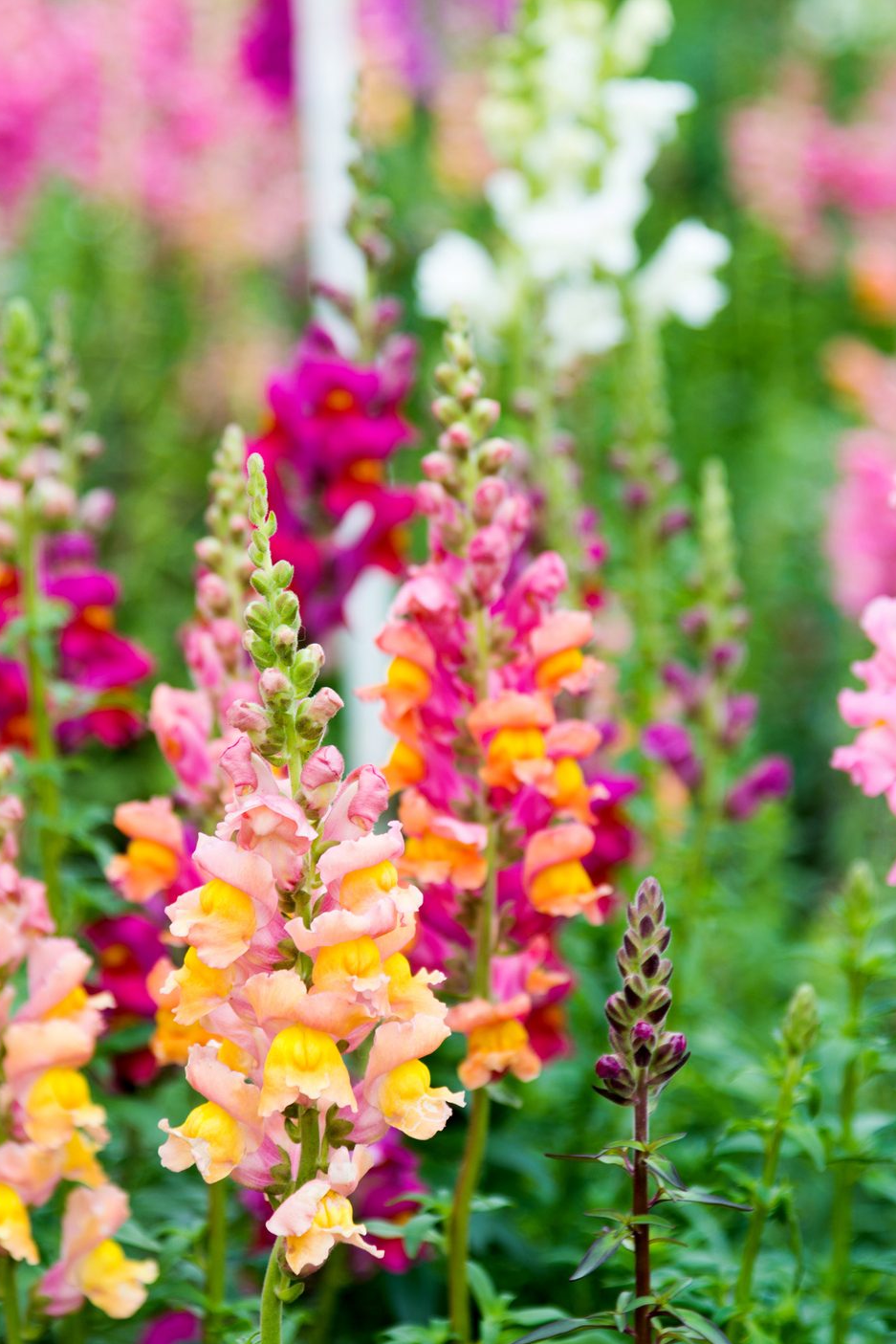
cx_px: 389
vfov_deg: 11.4
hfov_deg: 7.6
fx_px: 6755
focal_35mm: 181
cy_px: 675
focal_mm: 120
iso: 100
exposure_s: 1/200
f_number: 4.5
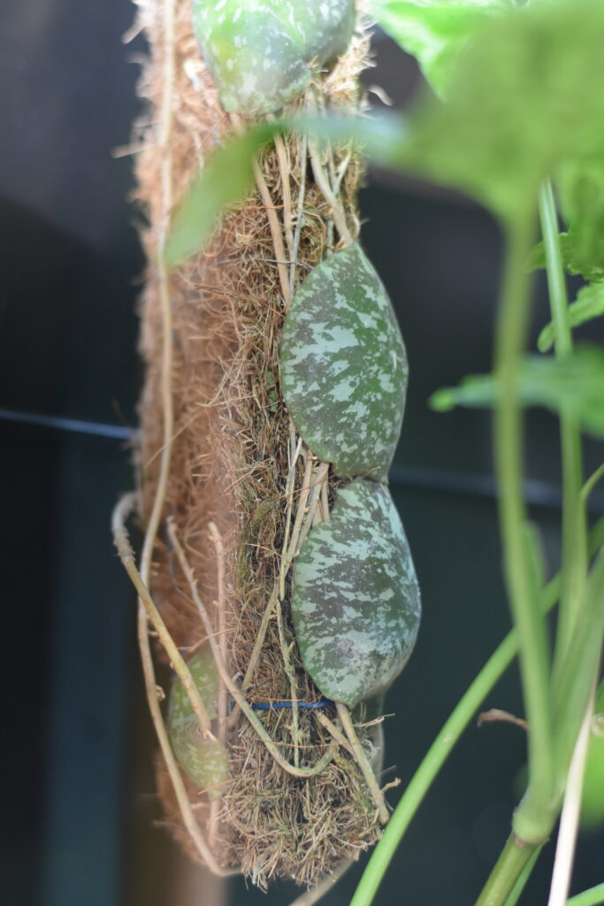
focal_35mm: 75
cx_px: 302
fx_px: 1887
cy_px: 453
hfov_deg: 18.2
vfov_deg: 27.0
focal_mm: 50
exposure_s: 1/125
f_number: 2.8
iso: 800
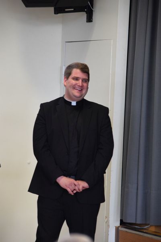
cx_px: 80
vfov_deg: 10.2
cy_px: 121
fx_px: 1358
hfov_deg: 6.8
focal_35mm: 202
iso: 2800
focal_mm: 135
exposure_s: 1/125
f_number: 6
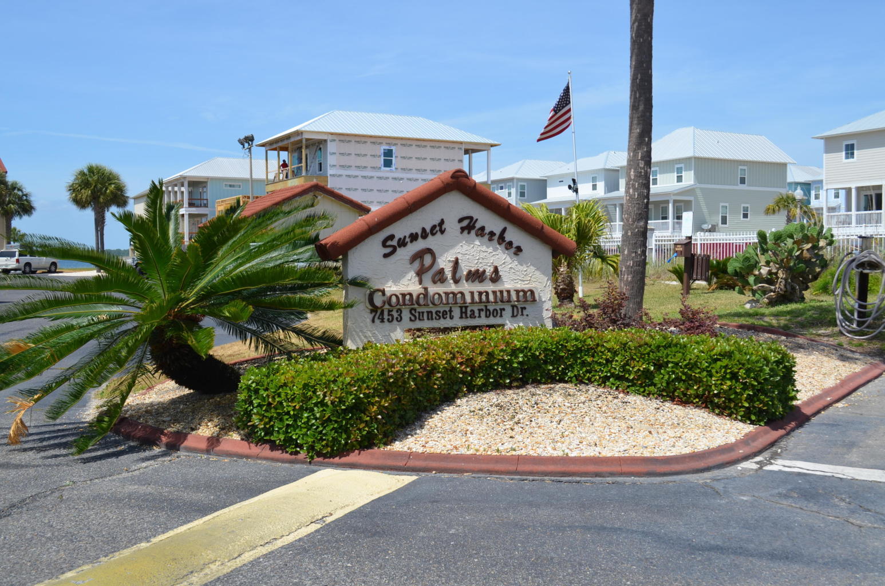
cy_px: 293
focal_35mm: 36
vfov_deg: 36.7
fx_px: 883
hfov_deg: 53.2
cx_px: 442
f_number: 9
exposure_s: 1/320
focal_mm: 24
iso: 100
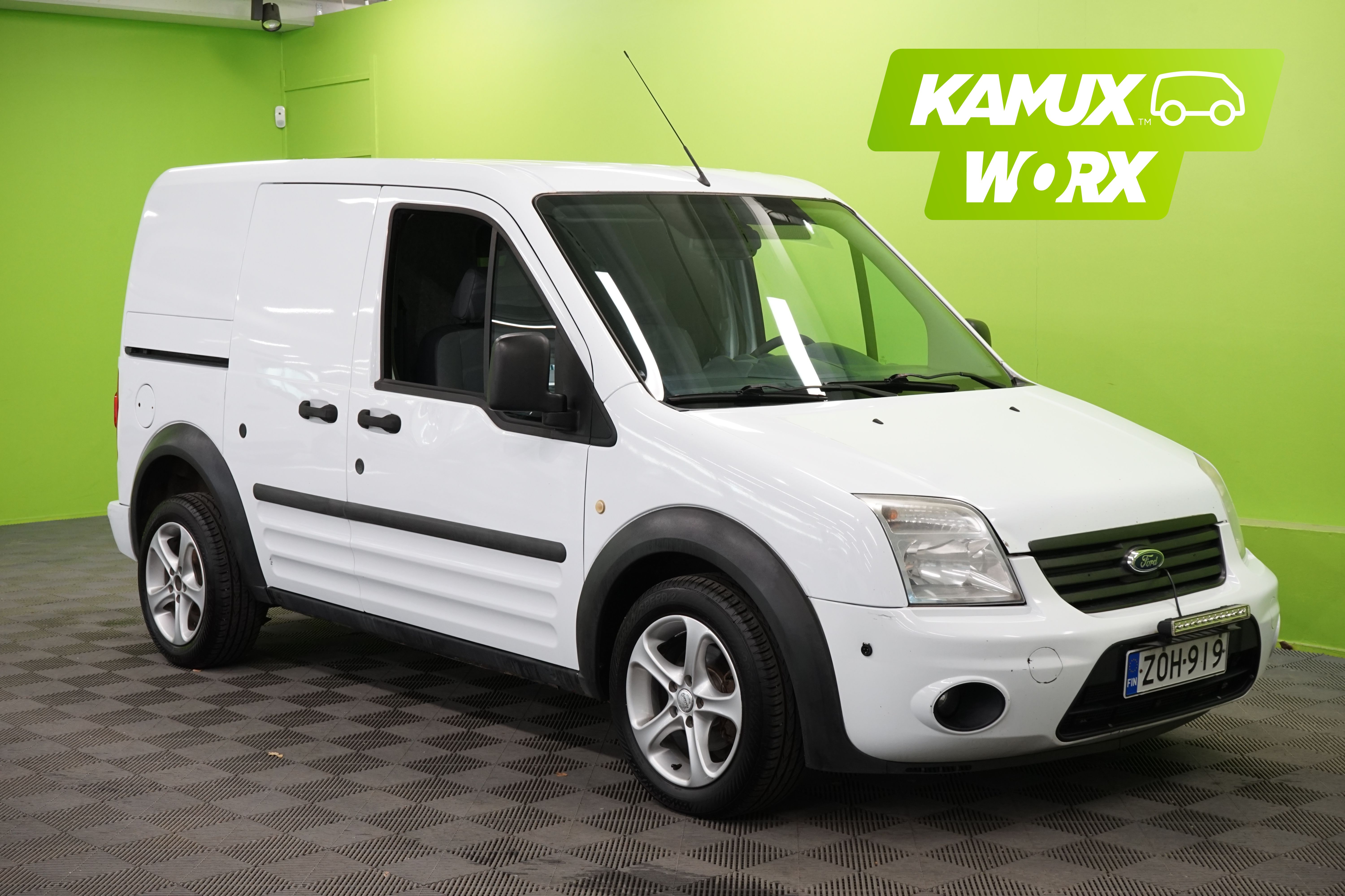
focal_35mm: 50
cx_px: 672
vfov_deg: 27.0
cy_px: 448
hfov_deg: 39.6
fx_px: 1868
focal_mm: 50
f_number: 10
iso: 1000
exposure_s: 1/30
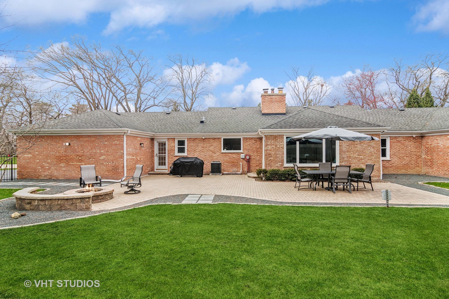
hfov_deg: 90.0
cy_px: 150
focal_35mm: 18
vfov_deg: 67.4
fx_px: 224
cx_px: 224
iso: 200
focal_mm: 12
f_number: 8
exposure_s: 1/400
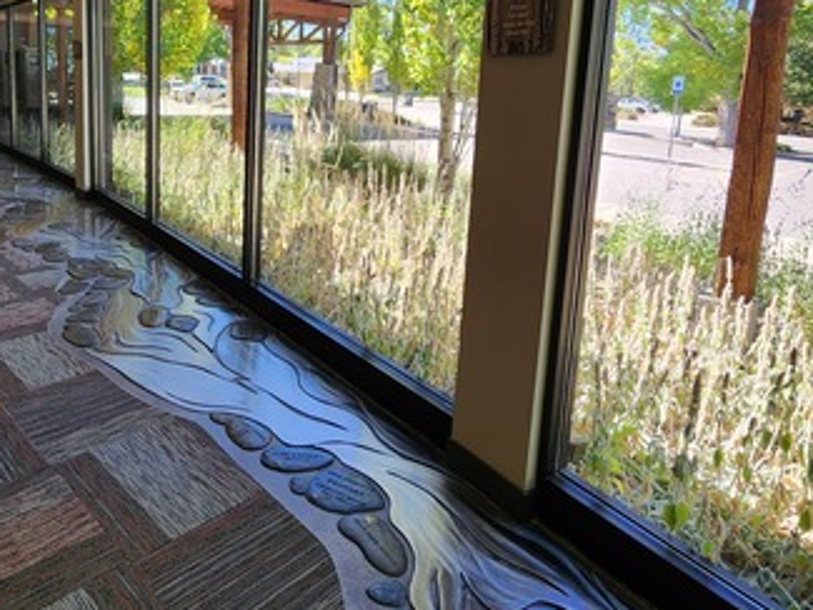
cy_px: 180
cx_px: 313
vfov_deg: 55.1
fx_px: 564
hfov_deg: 70.6
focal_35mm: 24
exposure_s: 1/120
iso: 80
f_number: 2.2
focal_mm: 2.2
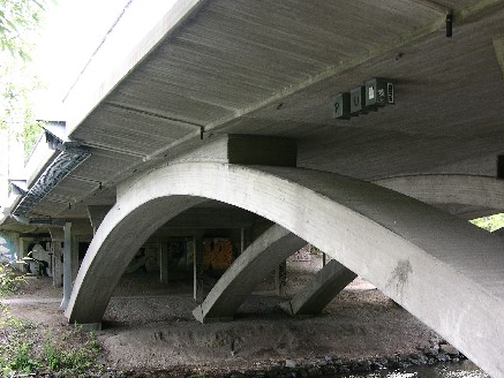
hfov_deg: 40.1
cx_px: 324
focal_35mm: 47
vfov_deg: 30.8
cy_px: 224
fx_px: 684
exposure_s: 1/20.6
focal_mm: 8.9
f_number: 3.2
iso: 50
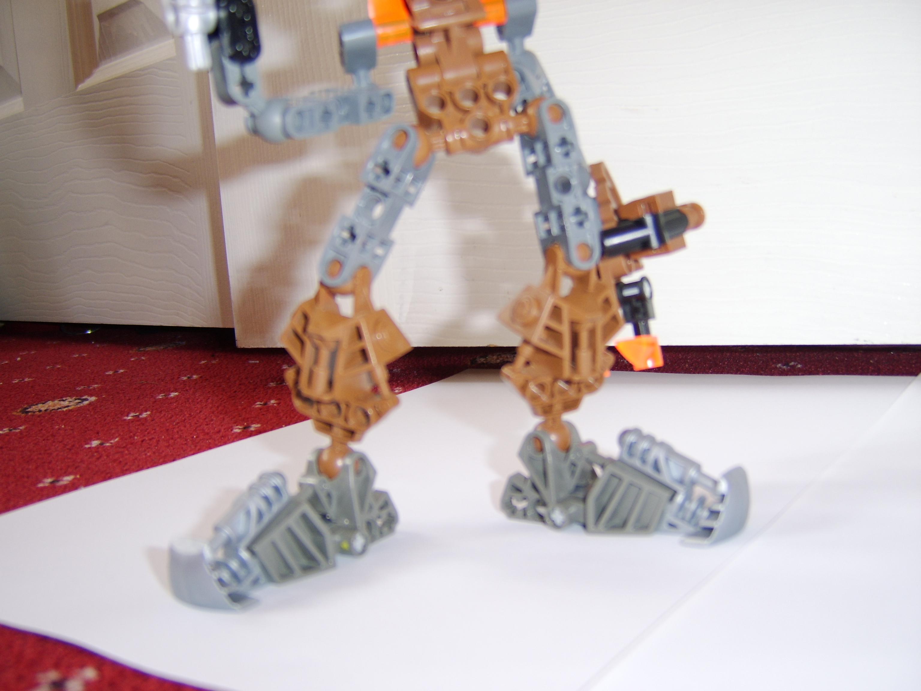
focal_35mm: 31
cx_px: 460
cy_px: 346
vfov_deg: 45.4
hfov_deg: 58.4
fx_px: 825
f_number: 2.7
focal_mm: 8.13
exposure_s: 1/30
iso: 71
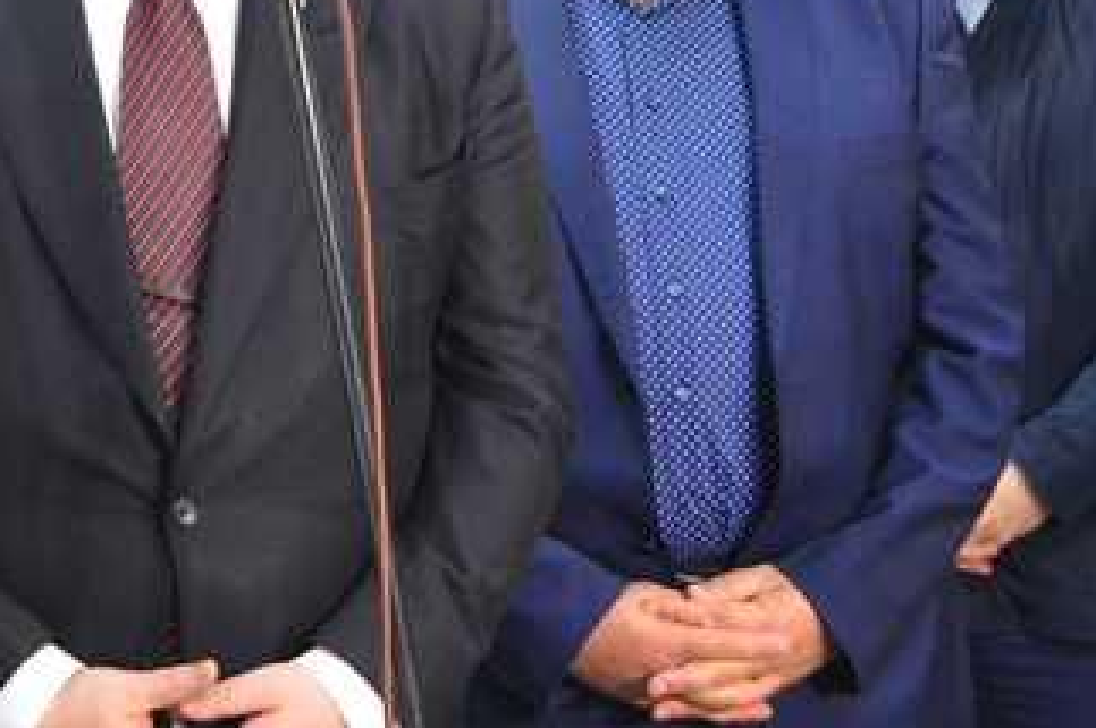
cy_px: 148
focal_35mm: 137
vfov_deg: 10.0
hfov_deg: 14.9
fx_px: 4167
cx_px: 289
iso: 3200
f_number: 5.3
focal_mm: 46
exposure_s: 1/40
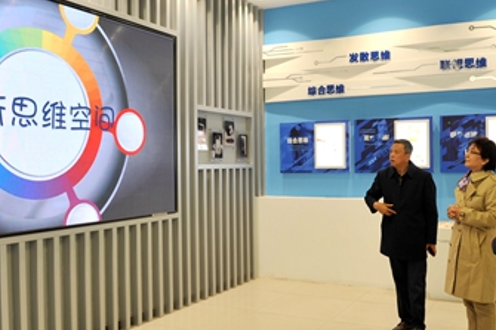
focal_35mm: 38
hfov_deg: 50.4
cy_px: 158
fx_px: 523
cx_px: 295
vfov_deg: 35.0
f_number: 4.5
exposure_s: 1/30
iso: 250
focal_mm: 24
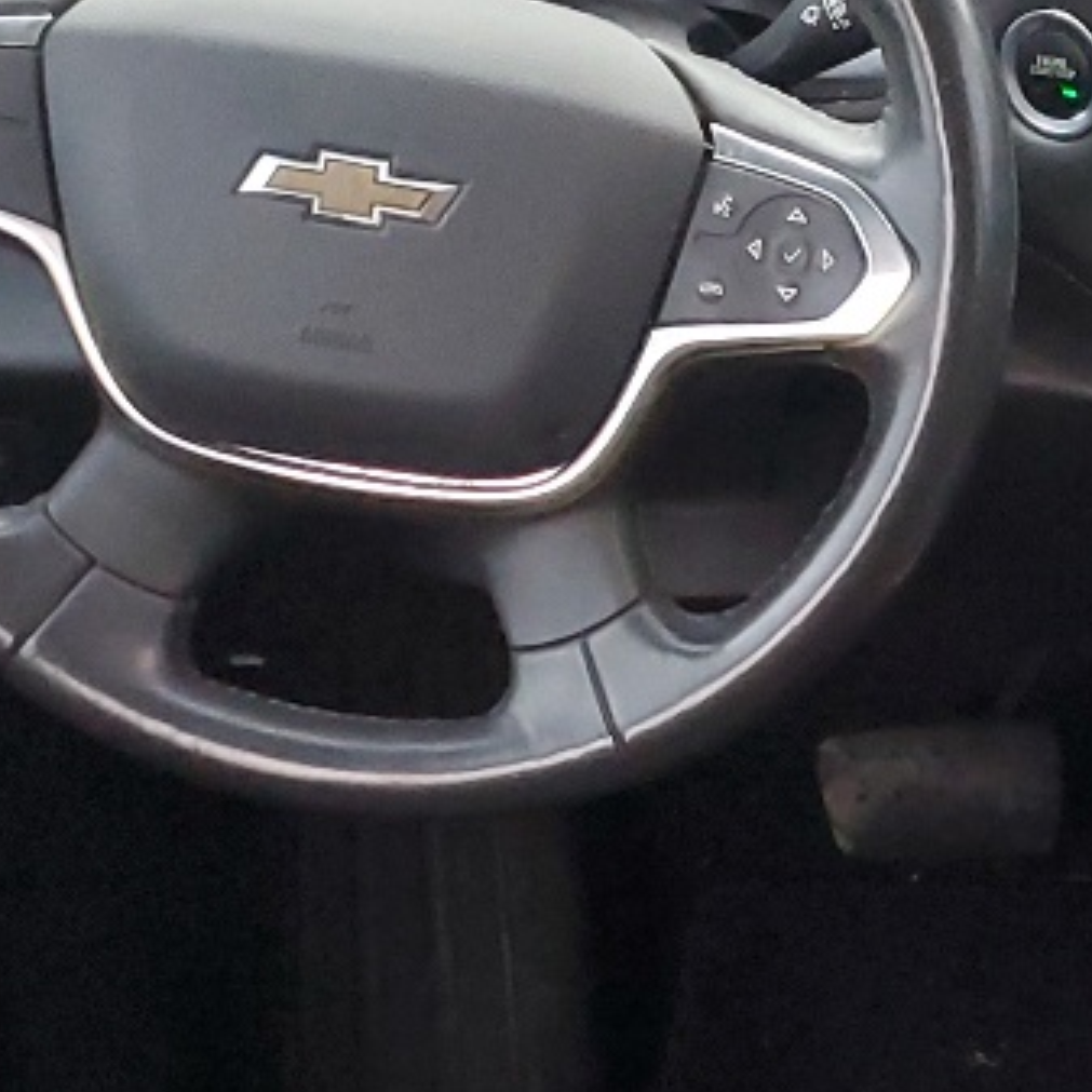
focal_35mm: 109
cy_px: 1264
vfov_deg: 15.5
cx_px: 1815
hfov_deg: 14.5
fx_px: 3890
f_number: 1.5
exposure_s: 1/60.2
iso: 188
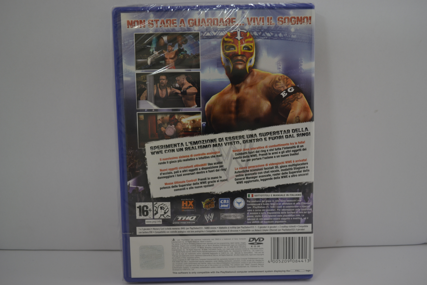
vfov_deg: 43.6
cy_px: 142
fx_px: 356
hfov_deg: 61.9
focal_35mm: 30
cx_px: 214
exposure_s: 1/25
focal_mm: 20
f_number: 3.8
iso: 400
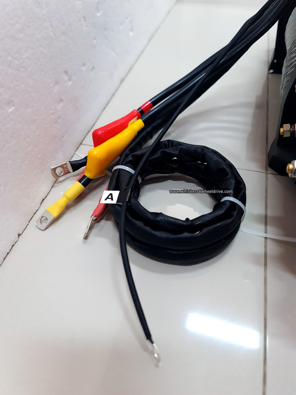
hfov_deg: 54.9
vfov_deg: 69.4
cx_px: 148
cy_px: 198
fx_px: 285
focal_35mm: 25
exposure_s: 1/45
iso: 400
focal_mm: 7
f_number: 1.8
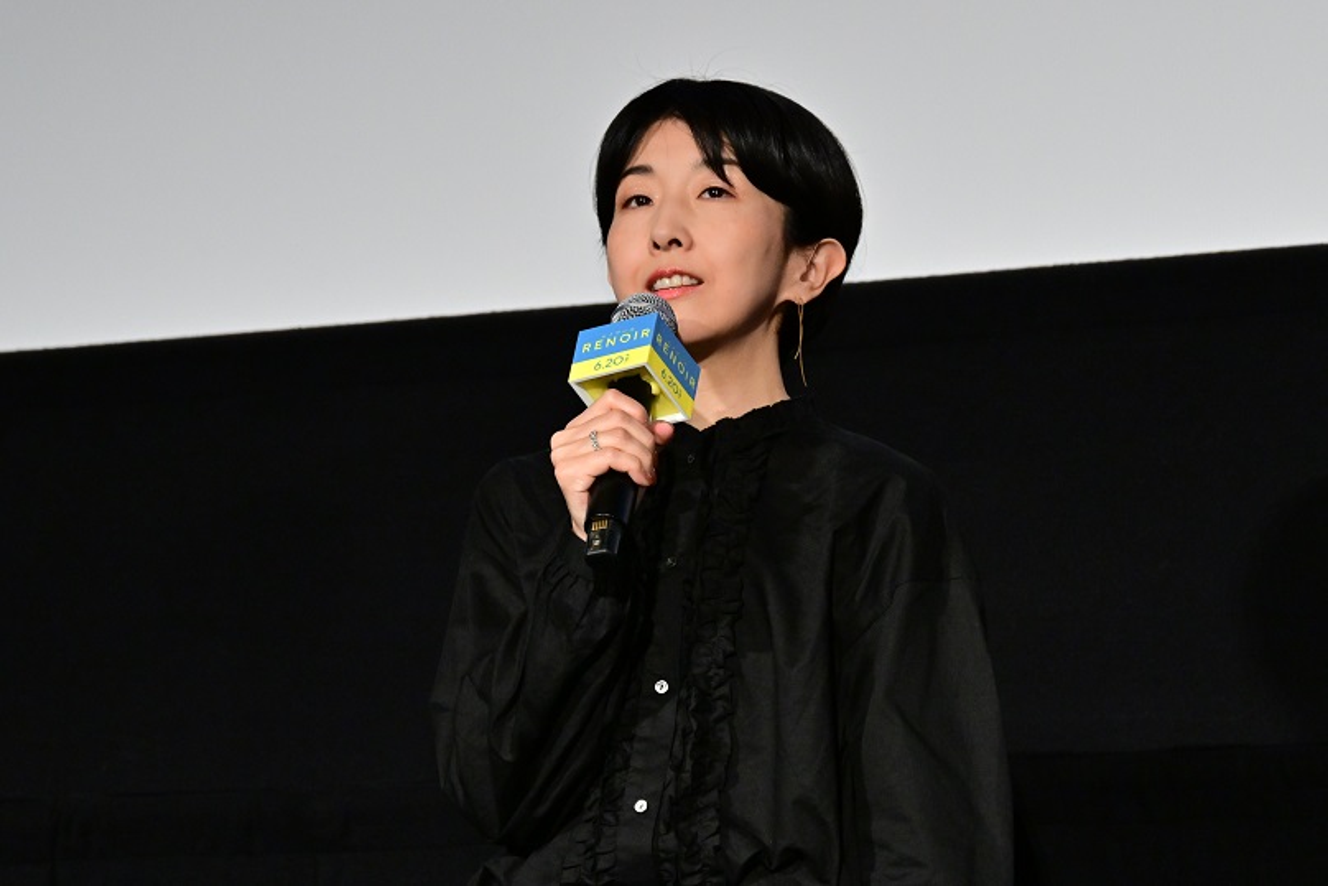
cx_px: 664
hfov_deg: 11.9
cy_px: 443
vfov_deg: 8.0
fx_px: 6344
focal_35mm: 172
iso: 3200
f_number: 6.3
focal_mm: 115
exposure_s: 1/200
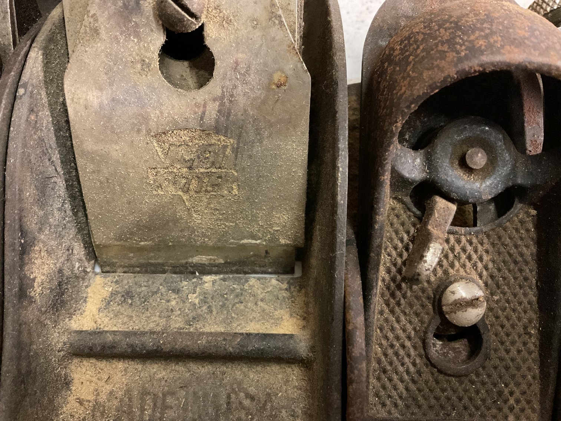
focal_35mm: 29
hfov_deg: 61.7
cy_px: 210
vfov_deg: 48.2
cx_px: 280
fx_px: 470
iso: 500
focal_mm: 3
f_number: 1.8
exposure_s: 1/20
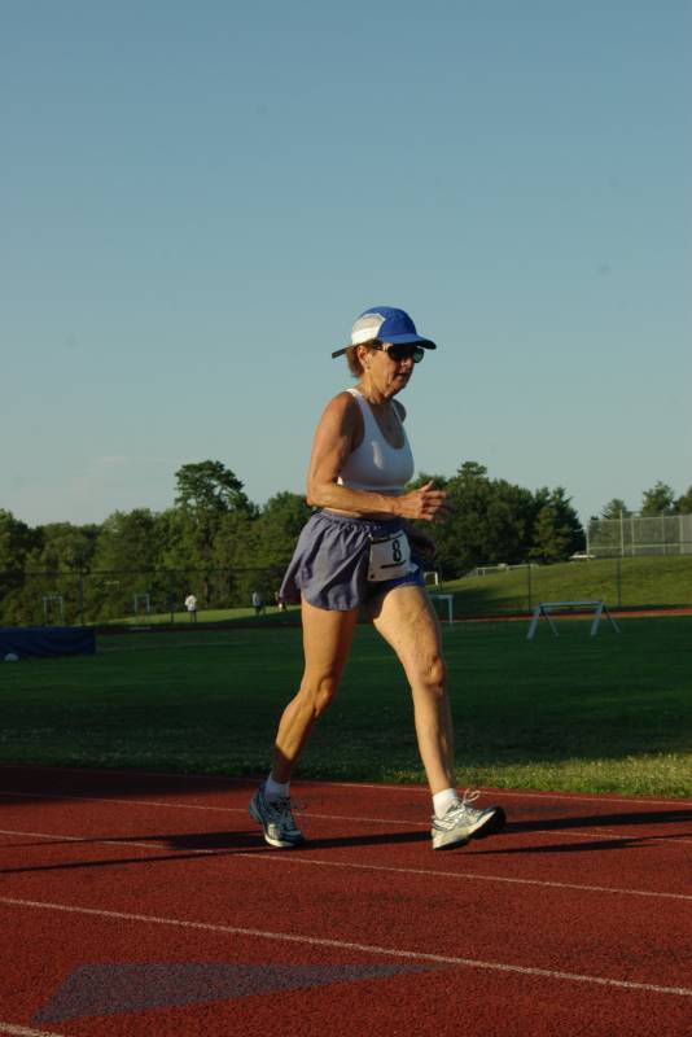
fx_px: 2377
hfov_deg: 16.6
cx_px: 346
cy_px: 518
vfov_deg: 24.6
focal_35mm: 82
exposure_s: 1/350
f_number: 8
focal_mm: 55
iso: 200
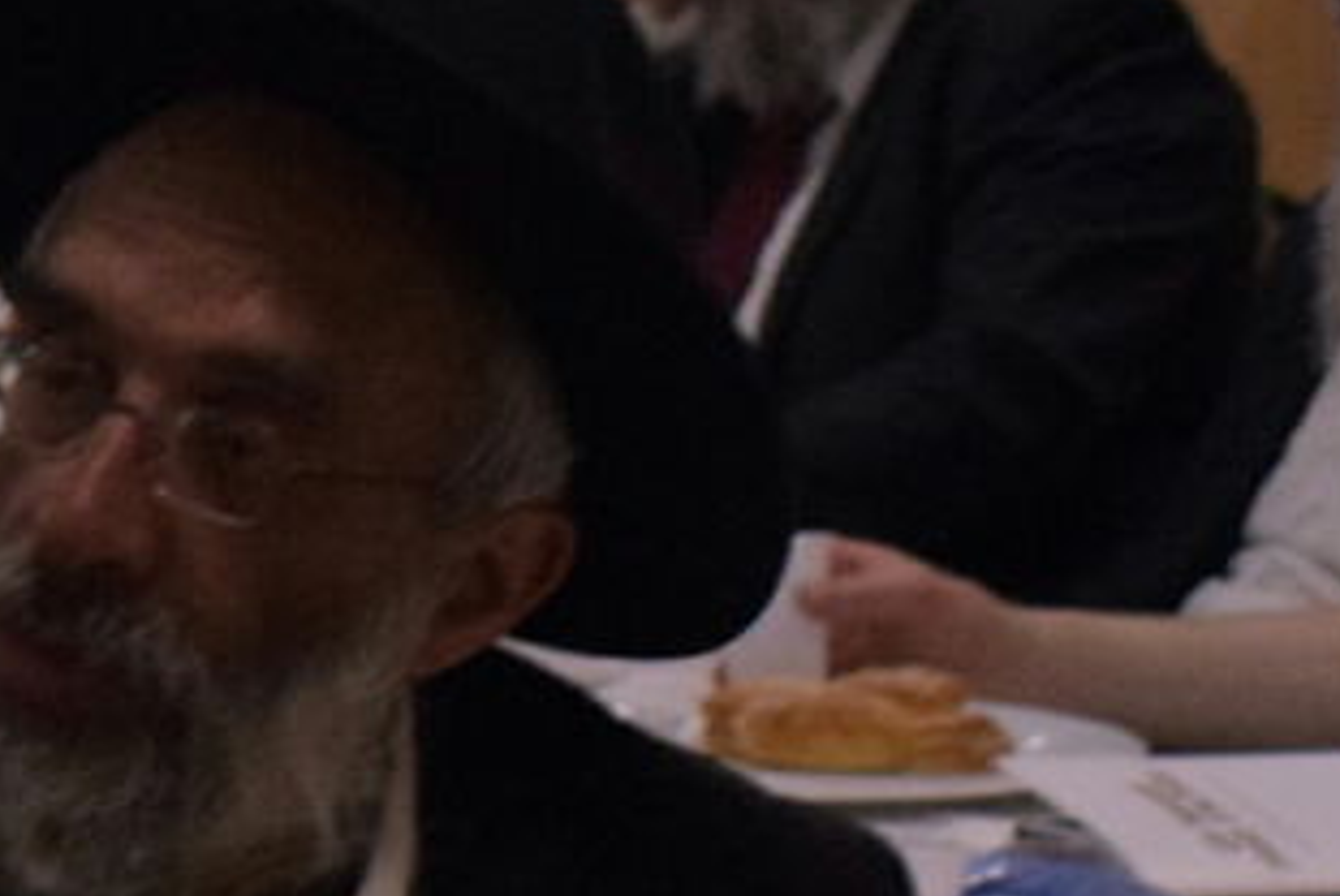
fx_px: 6036
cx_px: -1168
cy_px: 1165
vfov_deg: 8.4
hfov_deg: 11.6
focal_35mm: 162
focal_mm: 24
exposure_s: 1/160
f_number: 5.6
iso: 2800
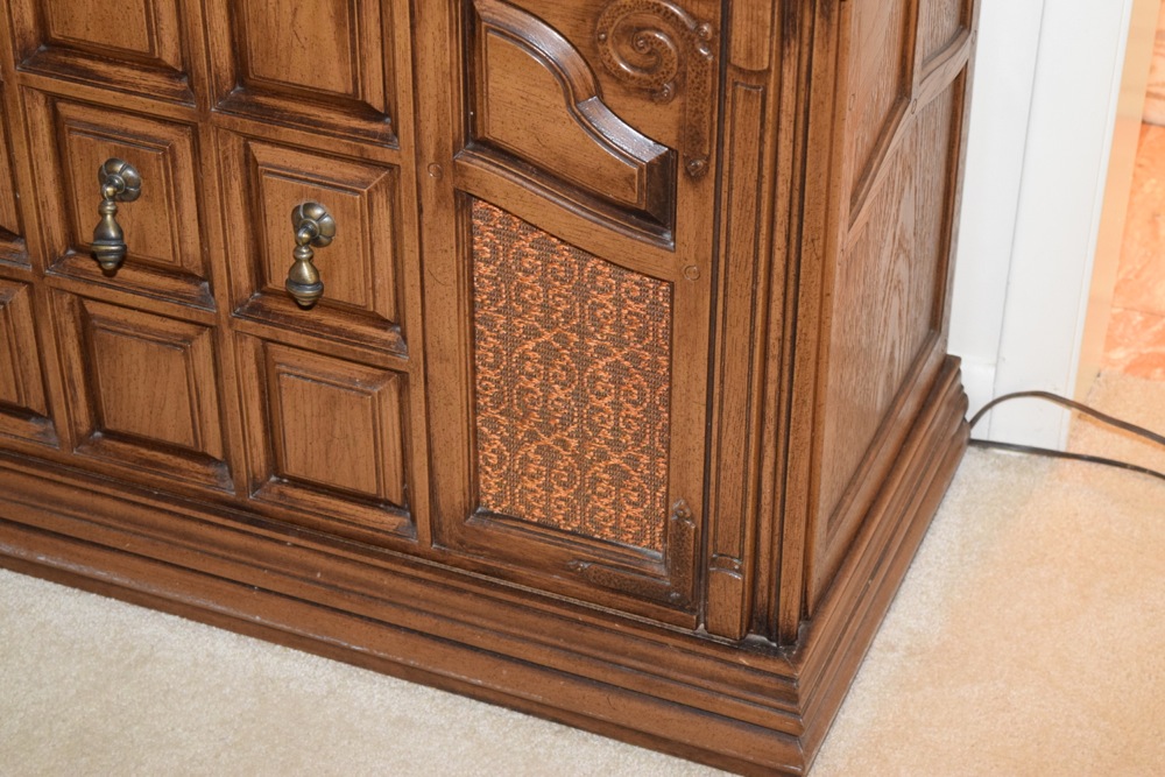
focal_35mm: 82
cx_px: 582
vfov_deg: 16.6
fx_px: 2670
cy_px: 388
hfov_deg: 24.6
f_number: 5.6
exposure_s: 1/60
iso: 3200
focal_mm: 55
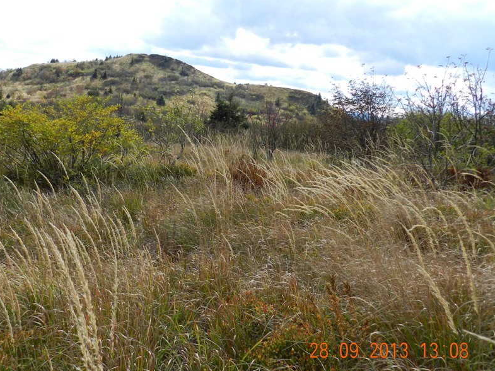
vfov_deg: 46.7
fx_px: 429
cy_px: 159
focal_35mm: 30
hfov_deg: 59.2
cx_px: 185
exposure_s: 1/800
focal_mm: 4
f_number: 3.4
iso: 160
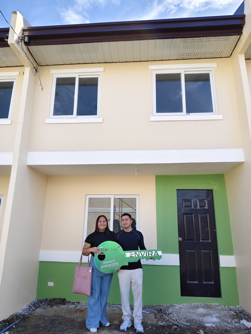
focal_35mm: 23
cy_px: 167
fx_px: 222
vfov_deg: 73.9
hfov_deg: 58.9
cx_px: 126
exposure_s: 1/961
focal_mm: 5.56
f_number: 1.88
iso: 50
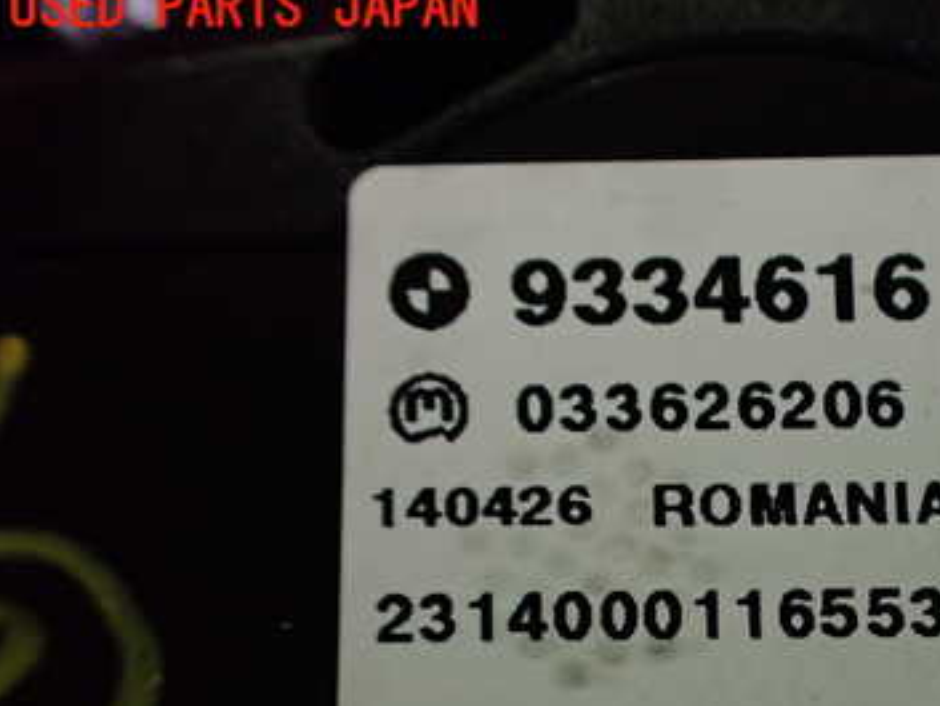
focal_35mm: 51
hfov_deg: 35.8
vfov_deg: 27.9
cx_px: 794
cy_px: 575
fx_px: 1385
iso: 500
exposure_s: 1/125
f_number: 2.3
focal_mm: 5.4
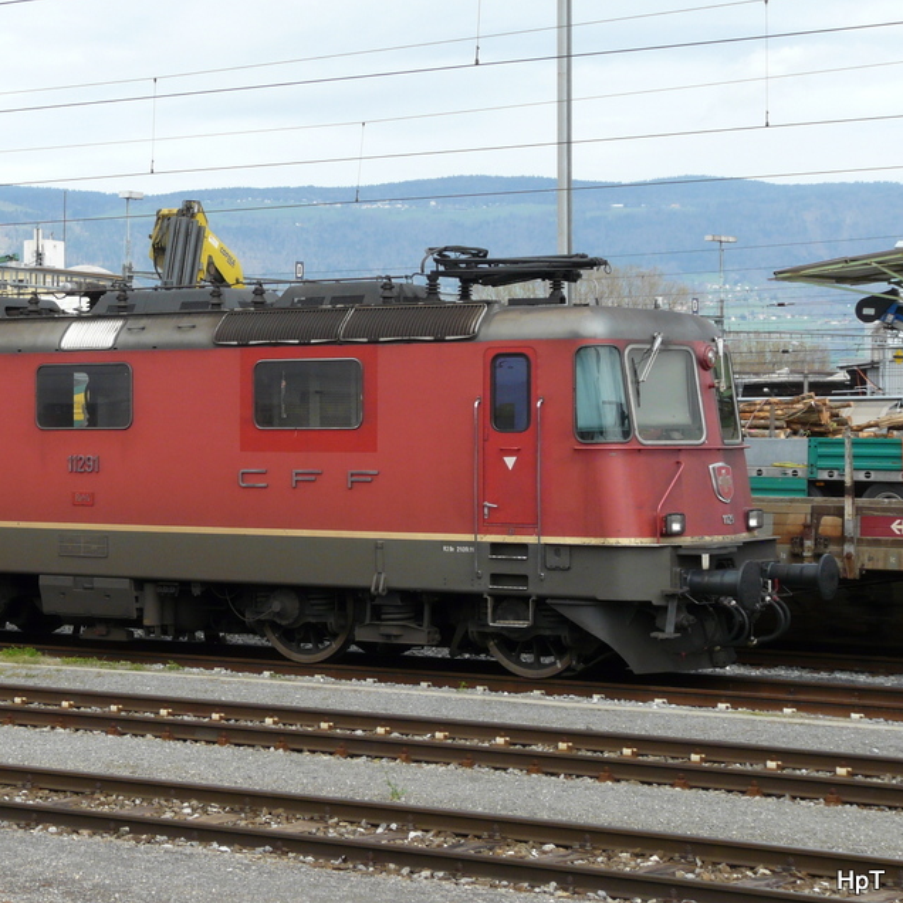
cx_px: 209
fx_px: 2627
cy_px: 390
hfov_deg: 19.3
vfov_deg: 19.5
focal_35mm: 89
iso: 100
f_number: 5.6
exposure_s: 1/250
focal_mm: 10.5
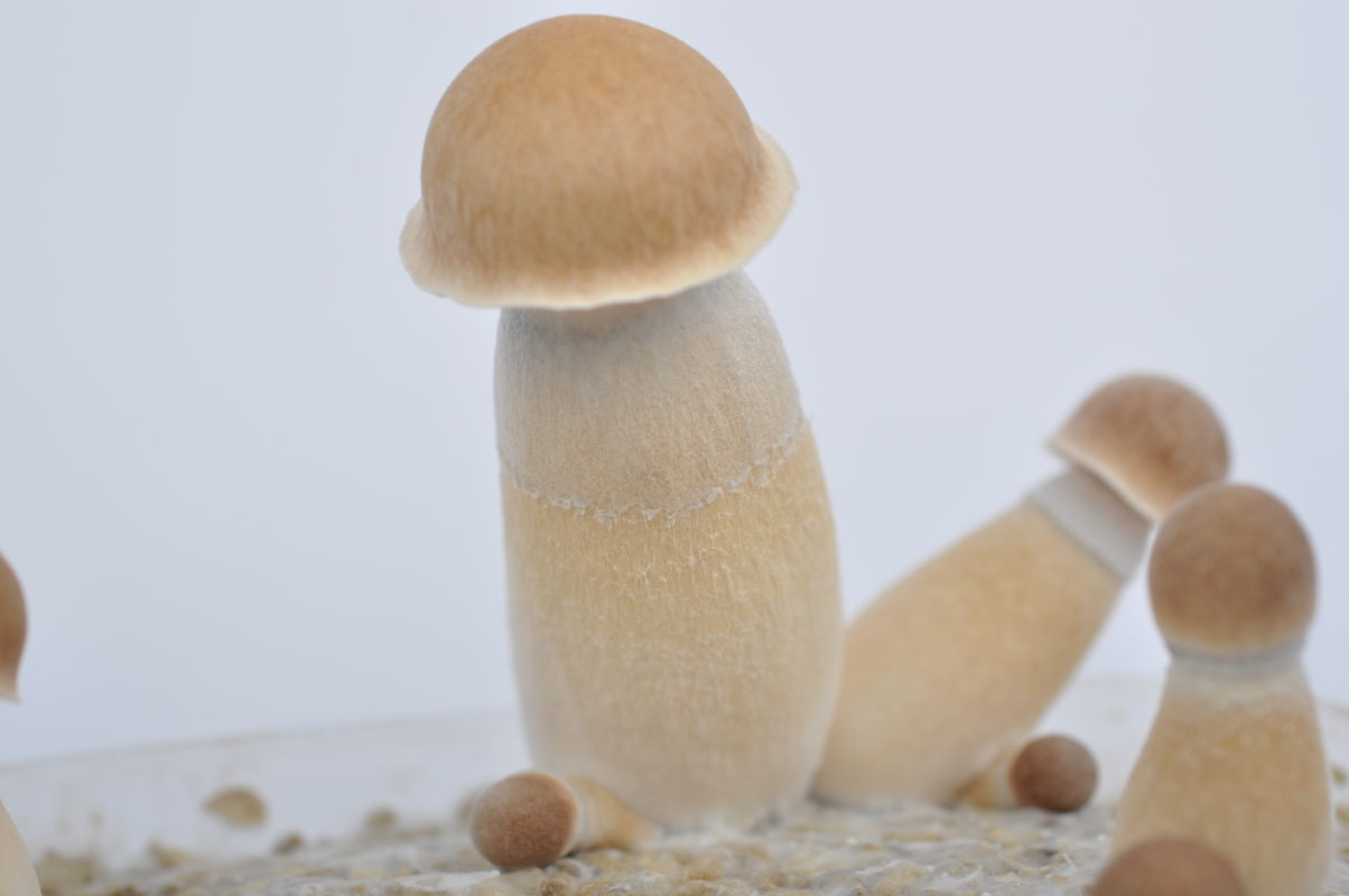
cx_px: 674
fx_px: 2807
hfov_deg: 27.0
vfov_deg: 18.1
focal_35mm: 75
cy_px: 448
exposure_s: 1/160
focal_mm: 50
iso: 200
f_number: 6.3
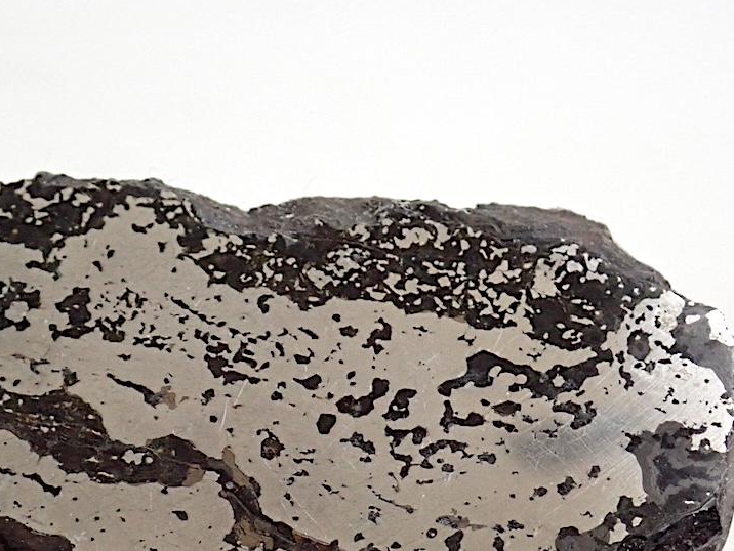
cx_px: 195
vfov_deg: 9.0
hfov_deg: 12.0
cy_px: 442
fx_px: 3480
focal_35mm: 164
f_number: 4.7
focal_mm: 16.79
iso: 800
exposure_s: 1/100
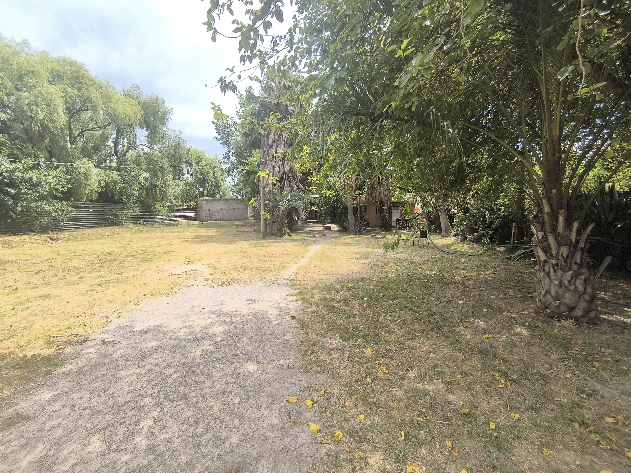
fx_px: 292
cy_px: 236
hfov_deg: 94.5
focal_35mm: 16
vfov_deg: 78.1
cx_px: 316
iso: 50
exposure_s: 1/1119
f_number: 2.2
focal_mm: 1.65
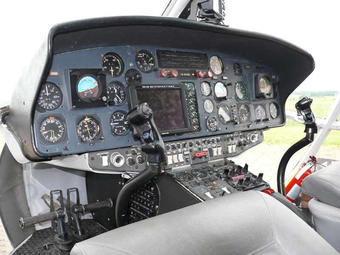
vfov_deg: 40.7
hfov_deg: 52.6
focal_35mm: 35
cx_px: 170
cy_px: 128
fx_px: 344
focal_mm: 7.4
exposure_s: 1/125
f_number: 2.8
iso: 100
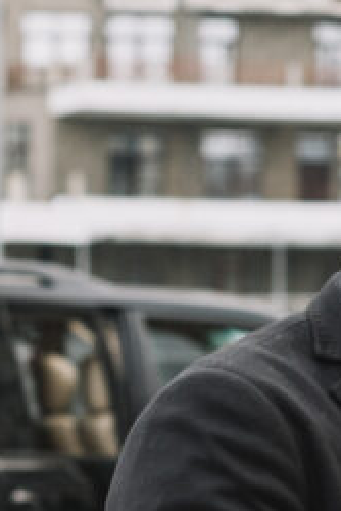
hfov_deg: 6.6
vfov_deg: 9.8
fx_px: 2908
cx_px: 468
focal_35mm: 205
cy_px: 659
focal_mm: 50
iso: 500
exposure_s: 1/160
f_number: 3.5
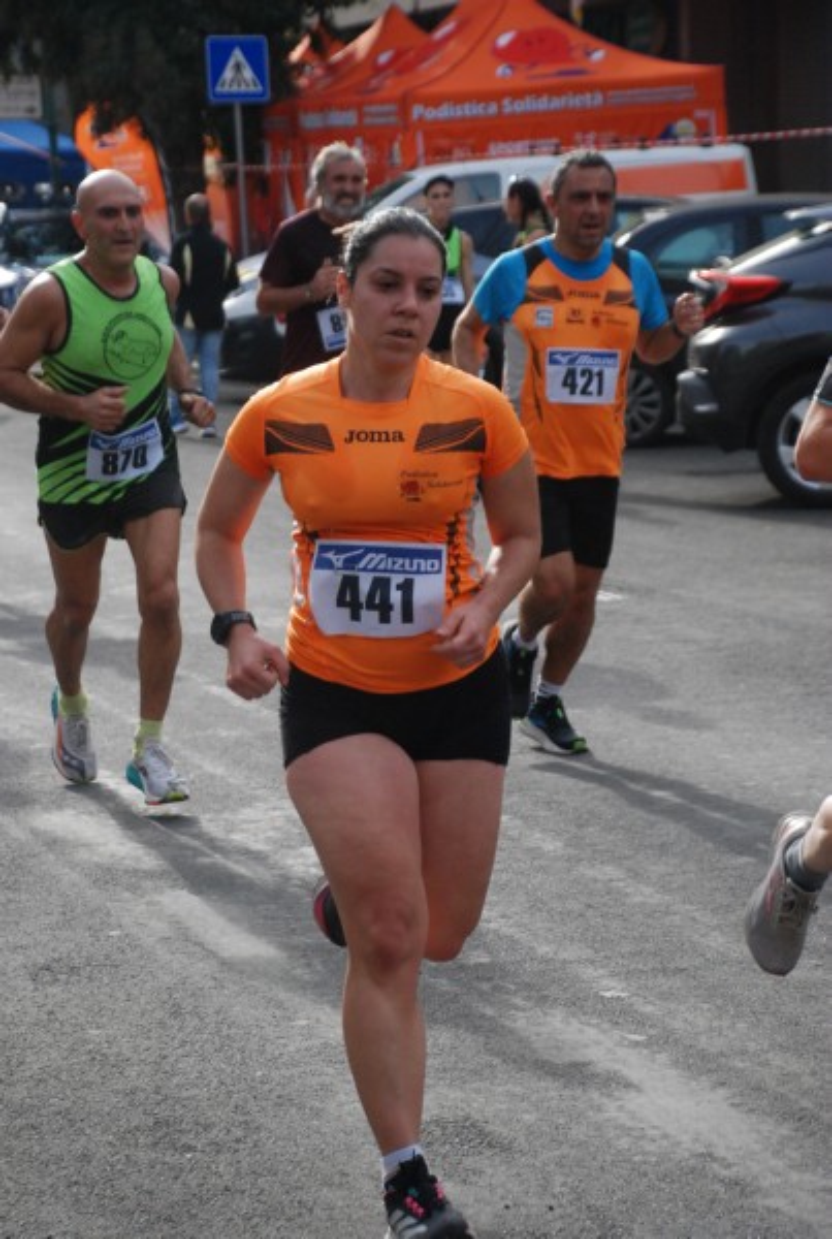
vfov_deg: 18.1
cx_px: 416
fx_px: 3880
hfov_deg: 12.2
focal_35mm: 112
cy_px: 620
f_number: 5.6
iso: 1000
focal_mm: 75
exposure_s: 1/1000
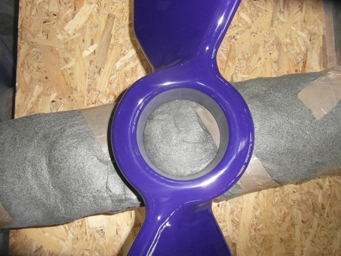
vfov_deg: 56.8
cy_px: 128
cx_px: 170
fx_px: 236
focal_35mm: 24
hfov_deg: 71.6
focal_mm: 4
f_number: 3.2
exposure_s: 1/30
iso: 120
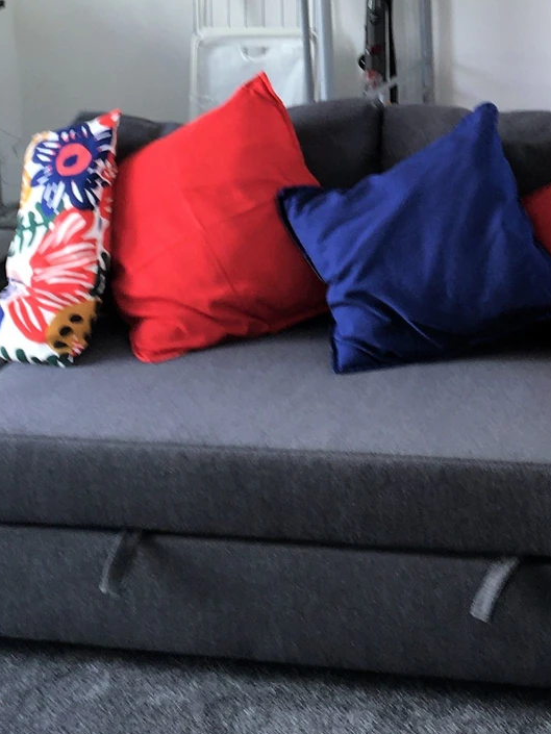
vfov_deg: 23.8
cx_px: 425
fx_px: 1676
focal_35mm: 79
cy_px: 24
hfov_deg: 18.5
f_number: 2.2
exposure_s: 1/50
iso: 32
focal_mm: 4.15
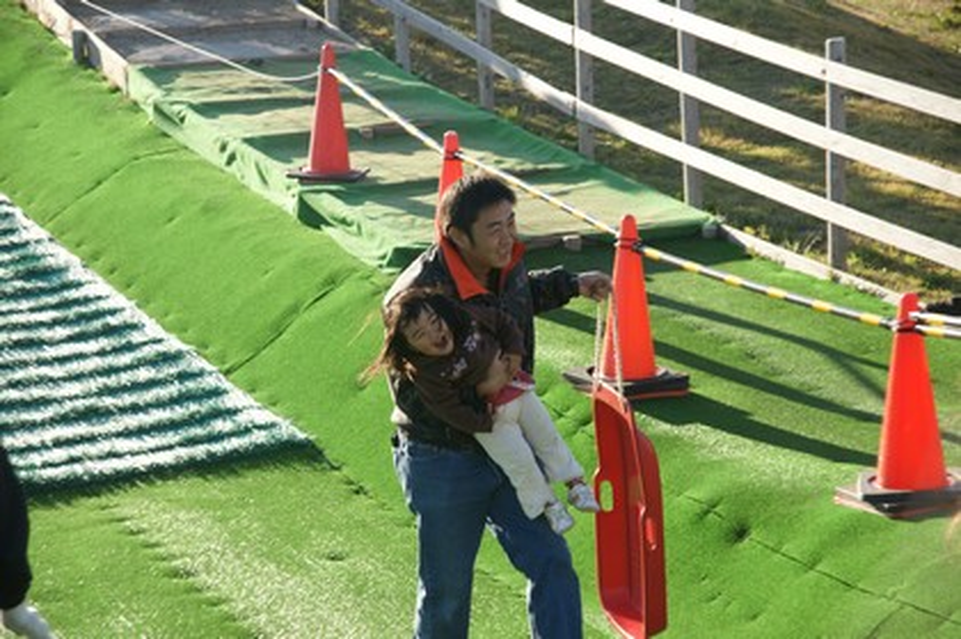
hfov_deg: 19.5
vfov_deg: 13.0
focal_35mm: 105
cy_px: 320
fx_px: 2800
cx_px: 480
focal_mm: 70
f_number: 5.6
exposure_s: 1/320
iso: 200
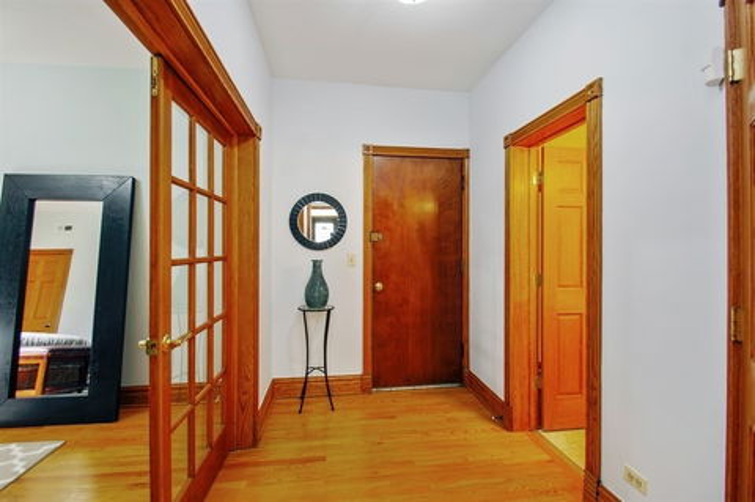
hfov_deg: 100.4
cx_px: 378
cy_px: 251
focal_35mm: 15
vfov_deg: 77.2
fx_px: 314
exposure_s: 1/5
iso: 200
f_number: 8
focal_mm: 10
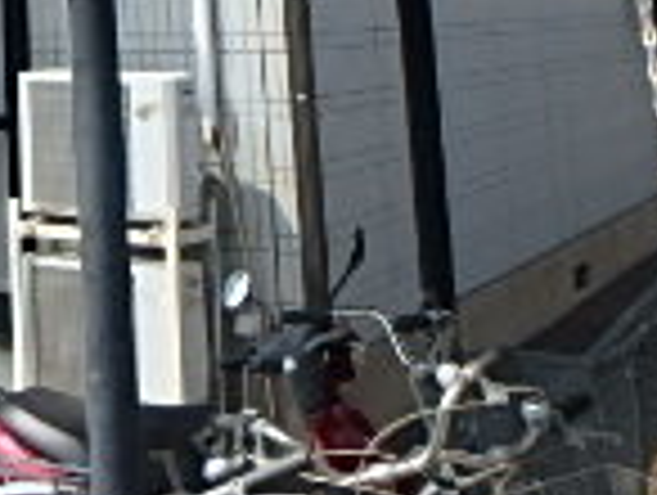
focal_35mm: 92
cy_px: -414
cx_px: -248
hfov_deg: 19.3
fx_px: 1749
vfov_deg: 14.1
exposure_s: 1/1000
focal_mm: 3.7
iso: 125
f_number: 3.5
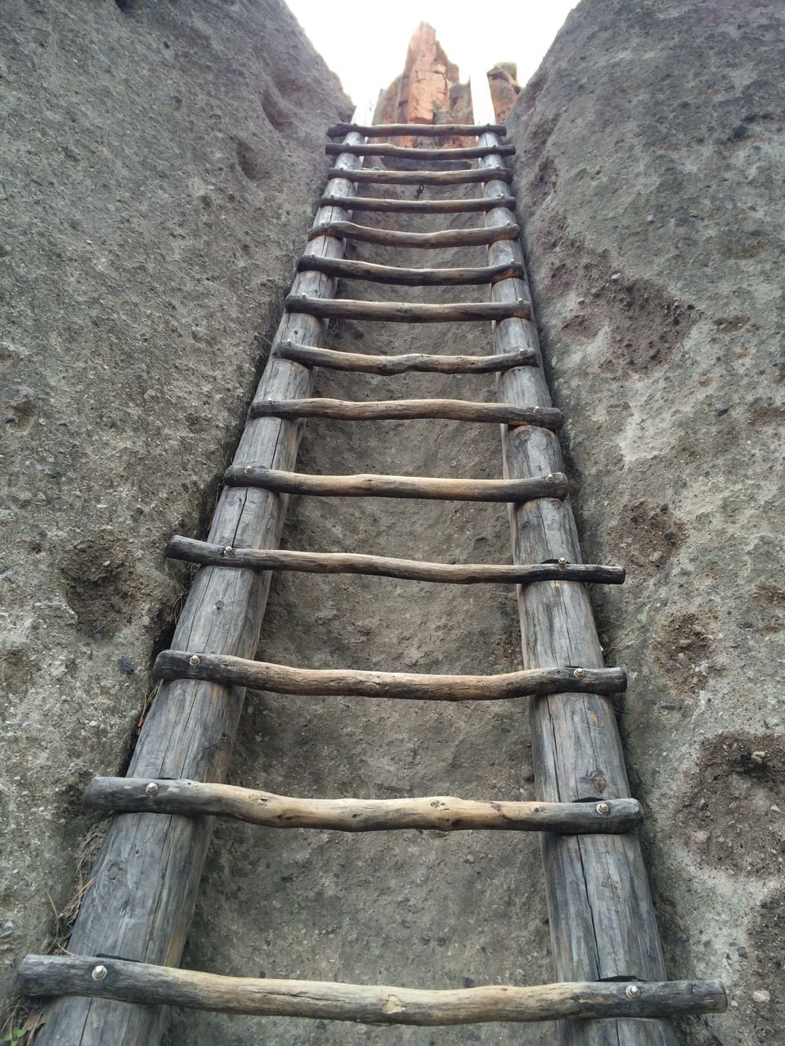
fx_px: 877
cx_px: 392
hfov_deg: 48.2
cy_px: 523
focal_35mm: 29
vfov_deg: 61.7
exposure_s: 1/120
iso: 64
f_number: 2.2
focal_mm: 4.15
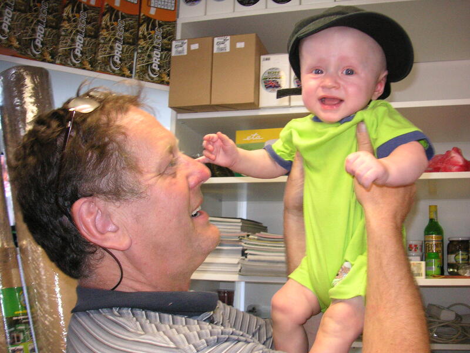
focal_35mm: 37
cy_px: 176
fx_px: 502
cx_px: 235
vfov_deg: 38.7
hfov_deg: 50.1
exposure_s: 1/45
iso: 160
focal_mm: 6.1
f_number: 2.8
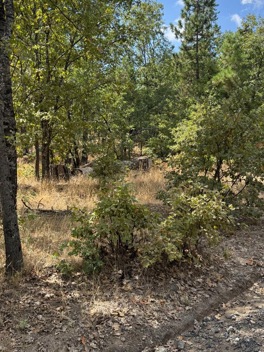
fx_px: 396
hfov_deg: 36.8
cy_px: 164
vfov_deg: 47.8
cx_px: 140
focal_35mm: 39
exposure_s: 1/2169
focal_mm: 6.76
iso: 100
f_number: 1.78
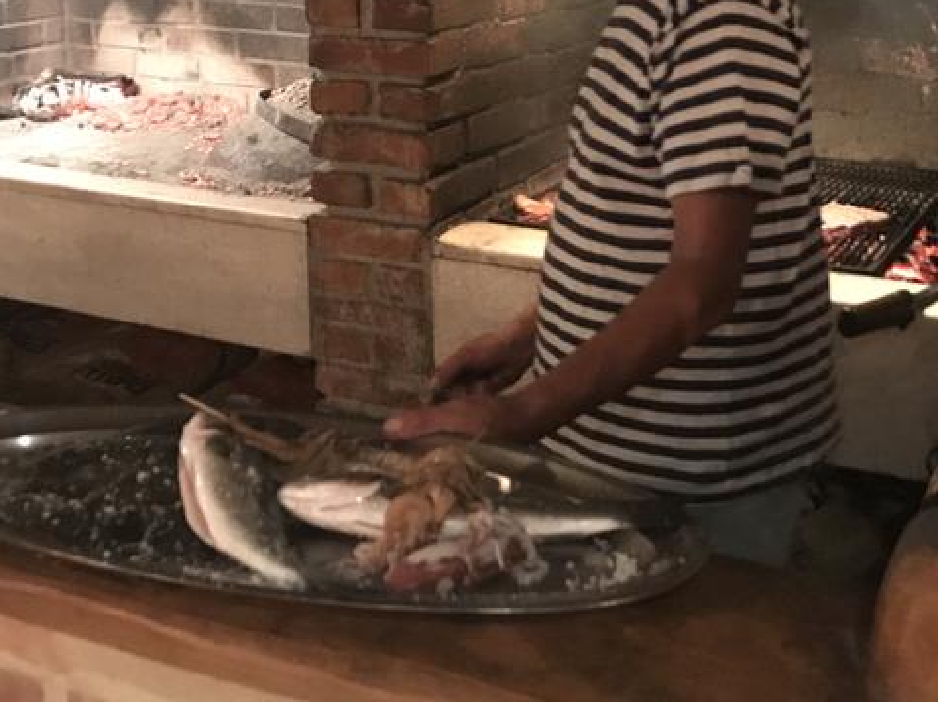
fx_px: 1273
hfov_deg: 40.3
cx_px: 560
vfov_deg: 30.0
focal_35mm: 47
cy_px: 128
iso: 250
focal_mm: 3.99
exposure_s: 1/4
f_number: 1.8
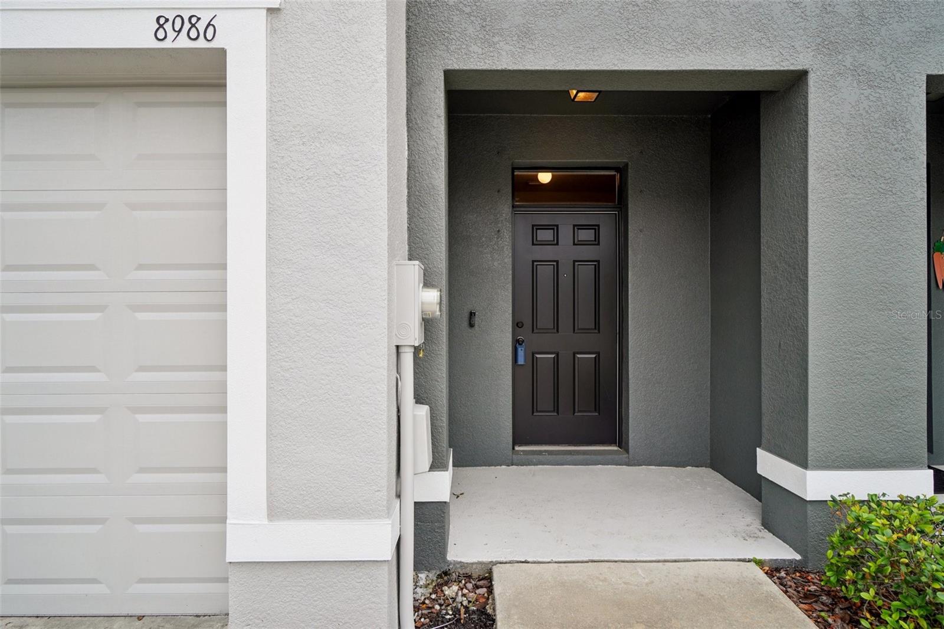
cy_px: 314
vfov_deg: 67.4
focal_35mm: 18
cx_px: 472
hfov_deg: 90.0
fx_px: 472
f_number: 8
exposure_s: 1/90
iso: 100
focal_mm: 12
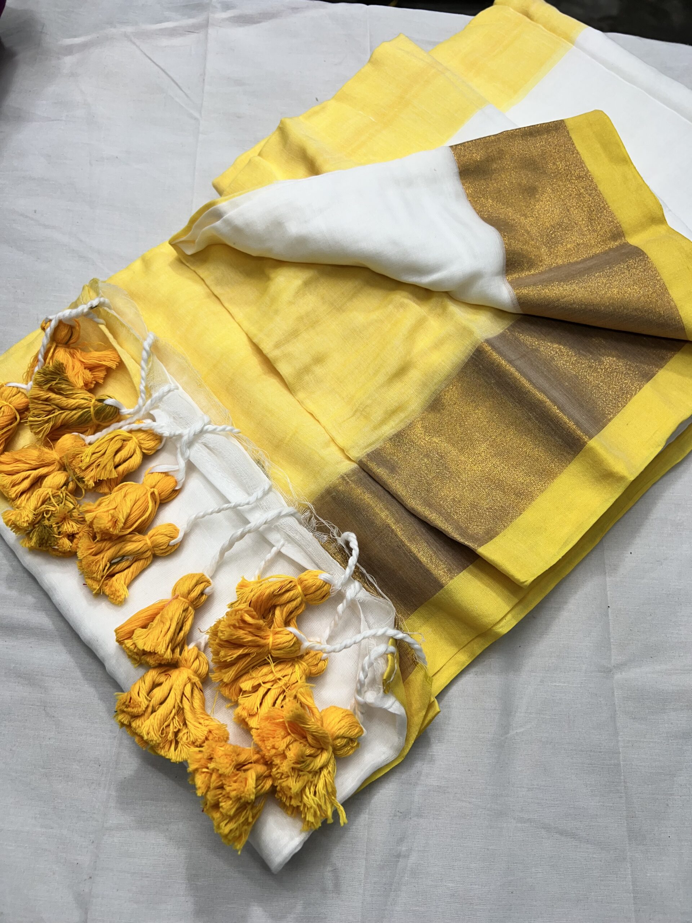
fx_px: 693
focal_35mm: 26
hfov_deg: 53.1
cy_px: 462
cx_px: 346
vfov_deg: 67.3
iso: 32
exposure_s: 1/120
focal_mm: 5.7
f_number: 1.5
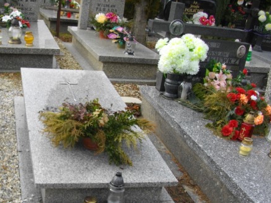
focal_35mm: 47
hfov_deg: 39.5
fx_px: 368
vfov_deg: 30.8
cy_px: 121
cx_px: 74
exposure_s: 1/400
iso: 100
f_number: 2.9
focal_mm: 5.7
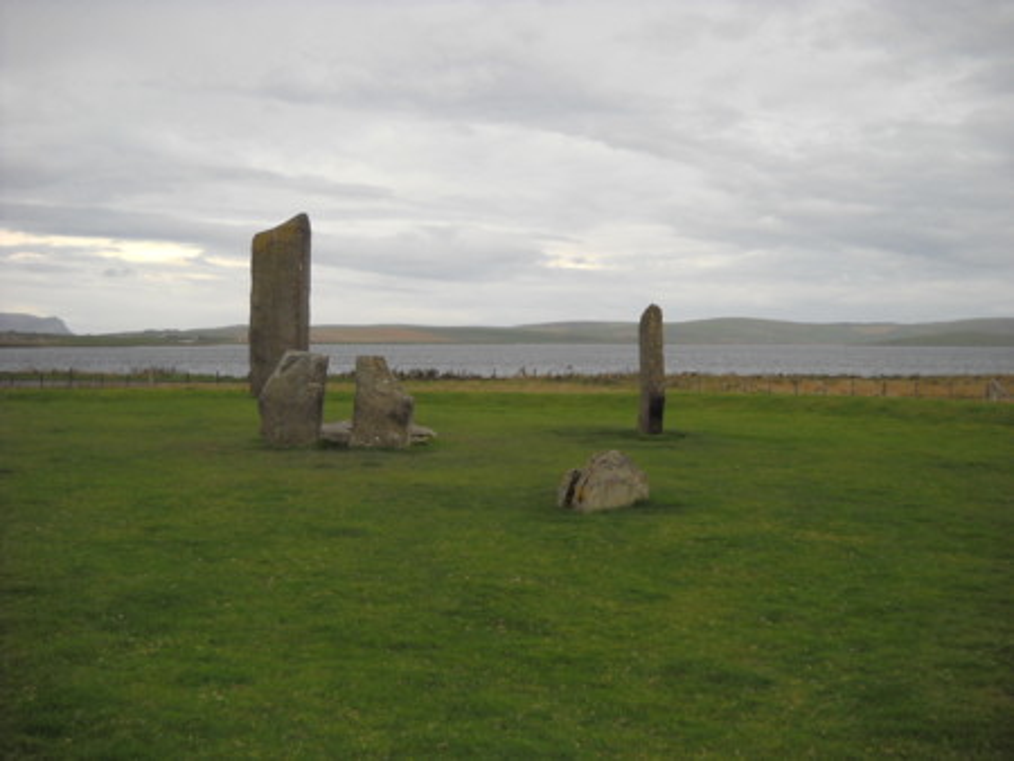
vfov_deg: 35.2
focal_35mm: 41
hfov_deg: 45.8
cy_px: 380
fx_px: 1202
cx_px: 507
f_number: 3.1
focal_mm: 6.72
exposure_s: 1/154
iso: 64
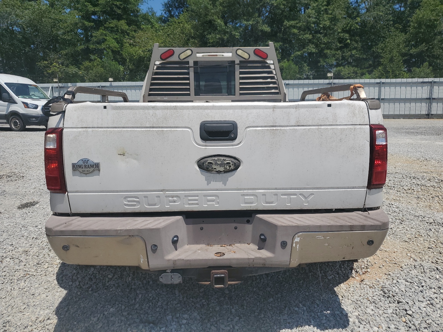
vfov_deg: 53.1
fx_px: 333
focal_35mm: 26
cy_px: 166
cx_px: 222
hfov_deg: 67.3
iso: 50
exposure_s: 1/10000
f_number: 1.5
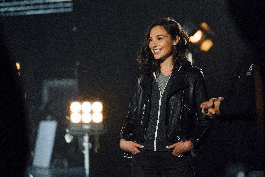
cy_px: 88
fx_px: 802
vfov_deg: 12.6
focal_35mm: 109
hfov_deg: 18.8
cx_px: 132
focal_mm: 109
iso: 6400
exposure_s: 1/250
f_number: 2.8
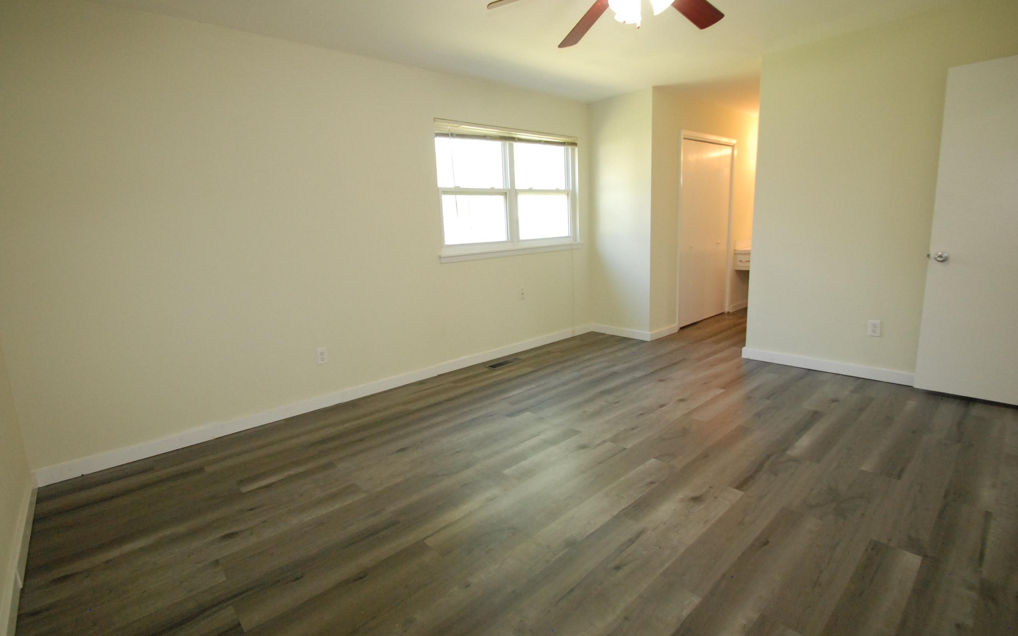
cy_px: 313
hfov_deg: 97.8
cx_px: 489
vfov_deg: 71.2
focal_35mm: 16
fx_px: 444
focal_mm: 10
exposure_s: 1/100
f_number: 5.6
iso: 1250
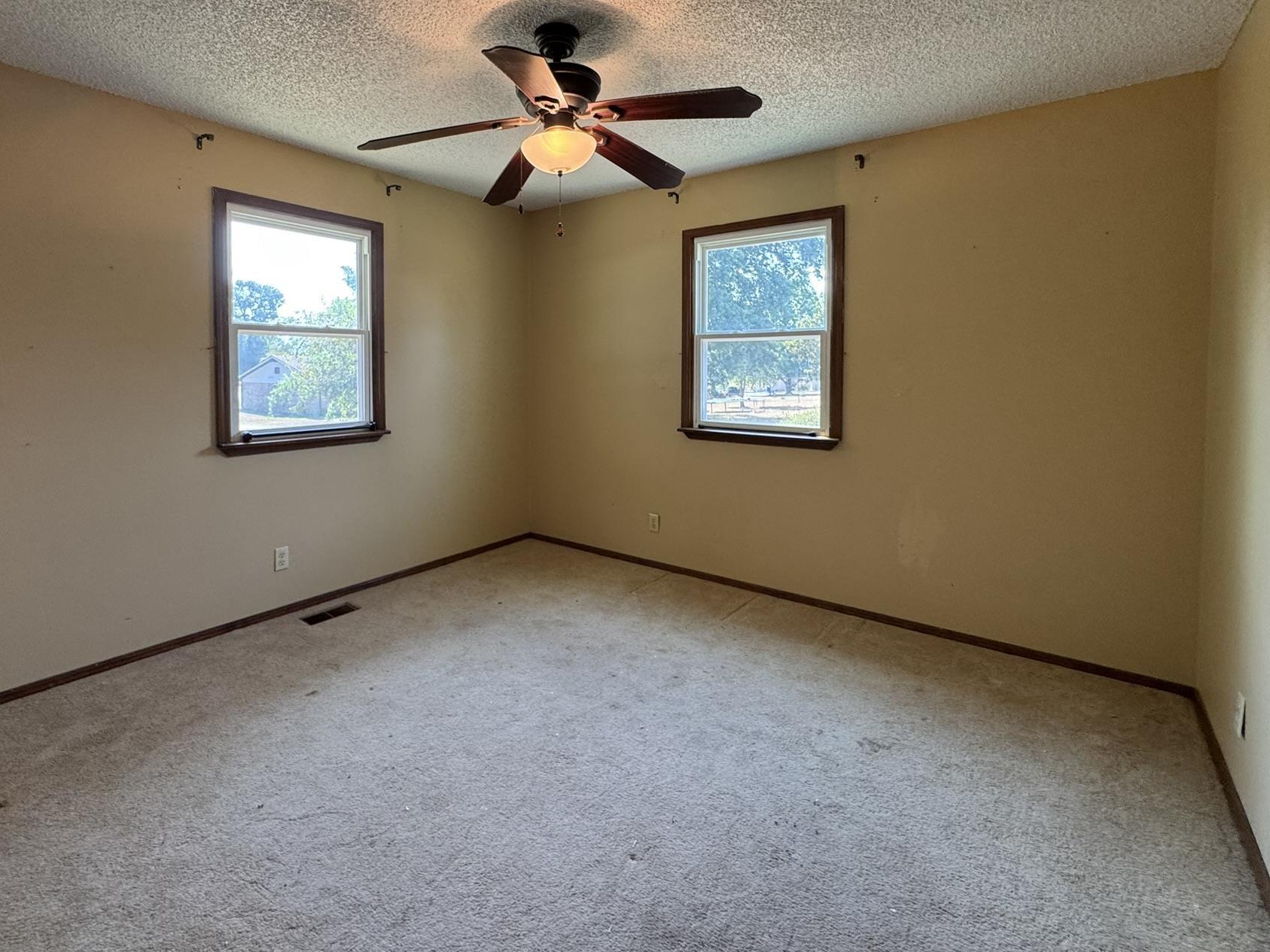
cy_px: 386
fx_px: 624
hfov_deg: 90.7
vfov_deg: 74.0
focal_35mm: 17
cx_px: 565
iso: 200
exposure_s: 1/120
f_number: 2.2
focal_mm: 2.22
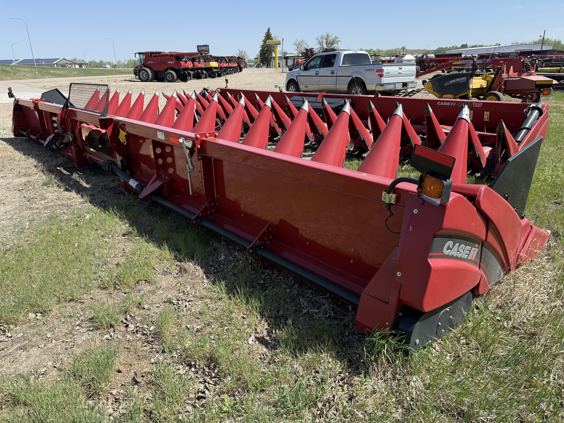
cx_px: 282
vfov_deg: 56.8
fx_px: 391
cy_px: 212
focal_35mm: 24
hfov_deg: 71.6
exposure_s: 1/2169
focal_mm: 6.76
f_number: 1.78
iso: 80
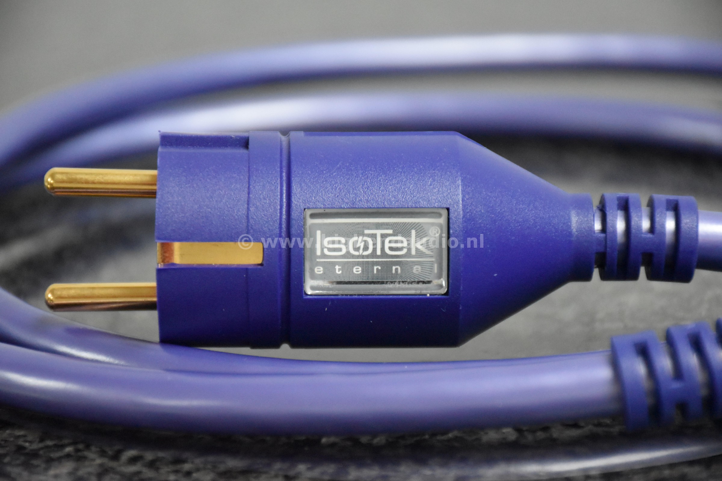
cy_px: 240
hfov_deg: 10.5
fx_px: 3911
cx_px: 361
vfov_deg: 7.0
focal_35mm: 195
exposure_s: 1/60
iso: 5600
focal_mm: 130
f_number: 5.6
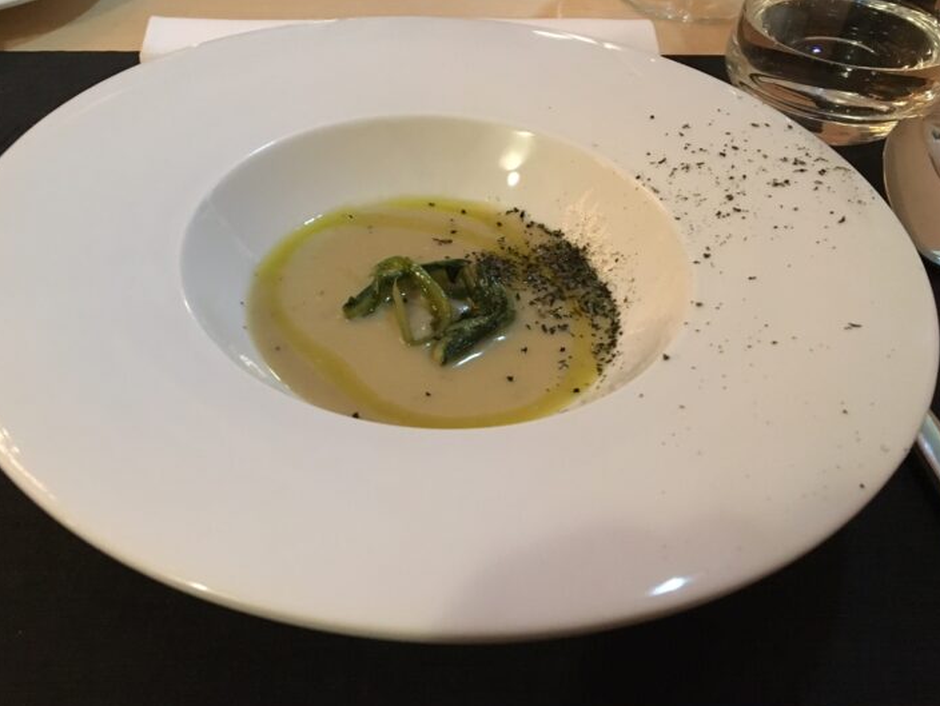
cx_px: 411
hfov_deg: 52.5
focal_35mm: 35
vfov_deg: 40.7
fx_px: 951
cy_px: 318
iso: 400
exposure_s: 1/17
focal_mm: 4.15
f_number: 2.2
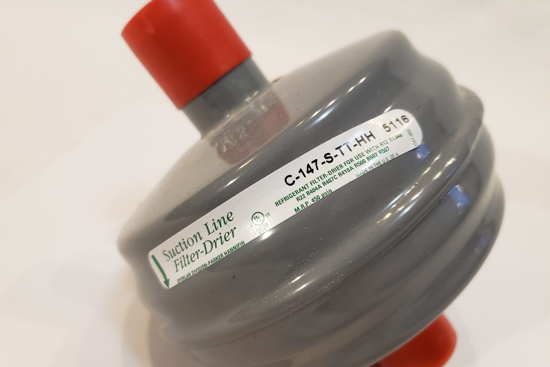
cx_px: 278
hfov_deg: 65.5
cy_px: 179
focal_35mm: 28
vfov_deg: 46.4
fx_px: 428
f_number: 1.5
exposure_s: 1/60
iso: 200
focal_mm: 4.3
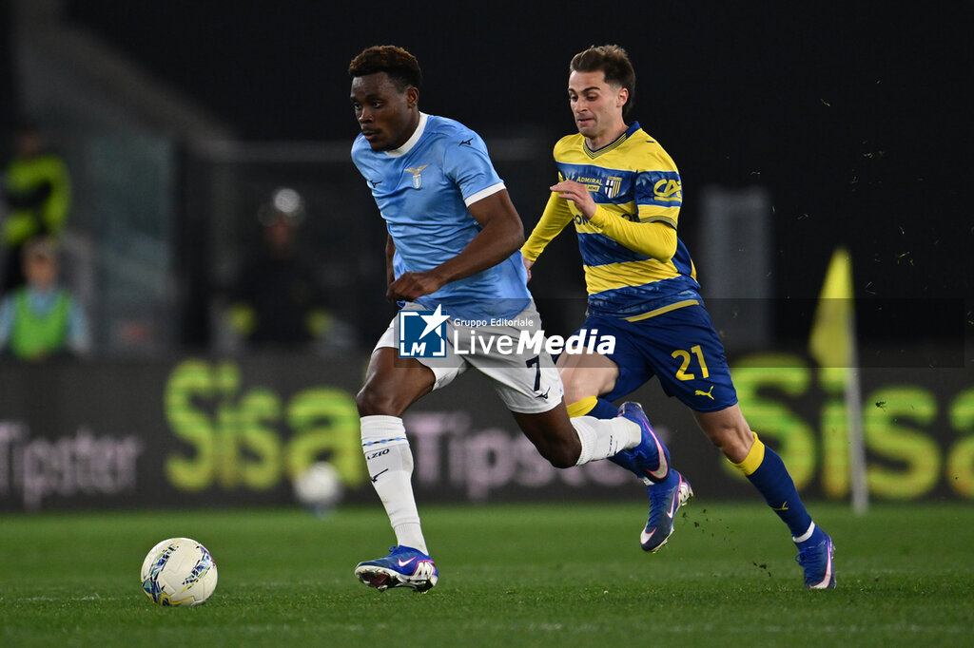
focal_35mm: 560
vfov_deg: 2.5
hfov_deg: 3.7
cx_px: 487
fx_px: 15145
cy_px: 324
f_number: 4
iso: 2500
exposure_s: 1/2000
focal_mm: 560
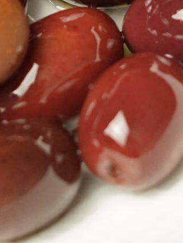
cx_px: 6
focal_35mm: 293
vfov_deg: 6.6
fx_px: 2065
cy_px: -175
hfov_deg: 5.1
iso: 1250
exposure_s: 1/100
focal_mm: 50
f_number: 4.5
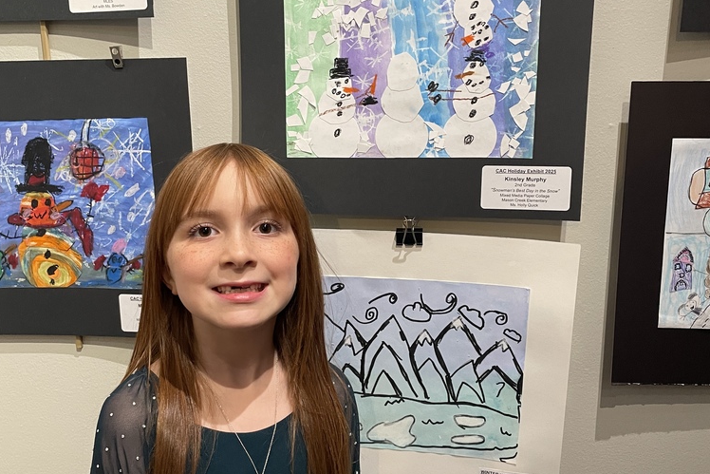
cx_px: 346
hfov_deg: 51.9
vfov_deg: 35.9
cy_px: 252
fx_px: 730
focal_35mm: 37
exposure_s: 1/60
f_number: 1.6
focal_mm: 4.2
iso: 200
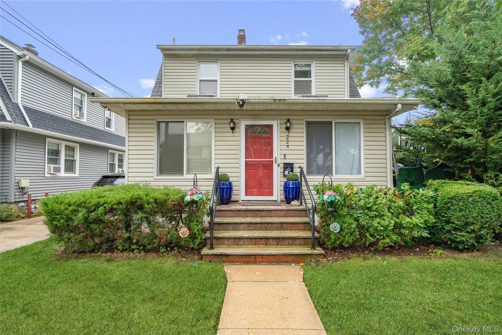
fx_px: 223
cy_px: 168
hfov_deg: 96.7
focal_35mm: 16
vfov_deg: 73.7
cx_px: 251
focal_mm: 16
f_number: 6.3
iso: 500
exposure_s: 1/200
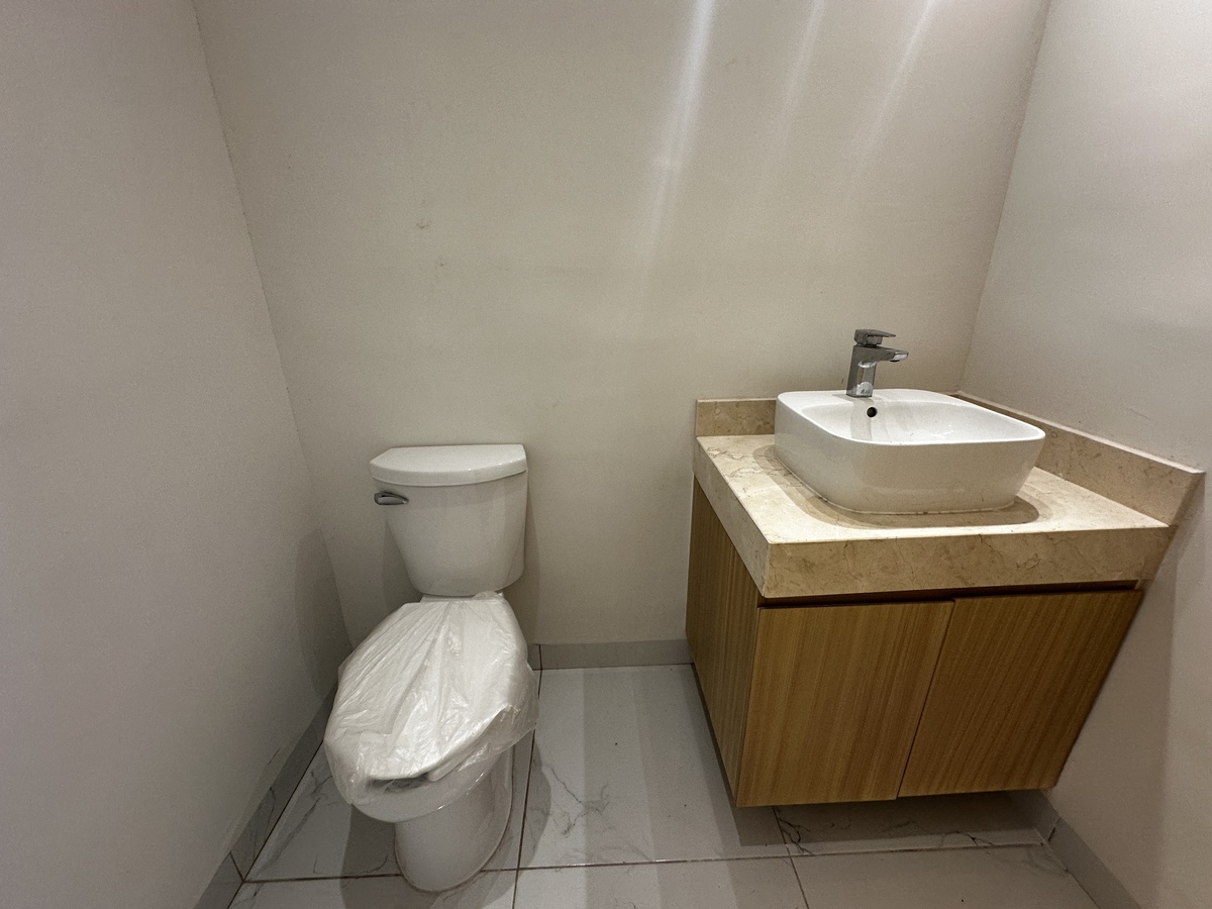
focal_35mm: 14
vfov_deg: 85.7
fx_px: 490
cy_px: 454
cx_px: 606
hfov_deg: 102.1
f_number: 2.2
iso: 125
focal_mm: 2.22
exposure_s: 1/120
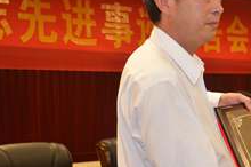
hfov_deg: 16.6
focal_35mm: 119
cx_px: 281
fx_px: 829
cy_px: 93
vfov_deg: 11.5
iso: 450
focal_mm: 35
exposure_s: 1/60
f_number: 4.5
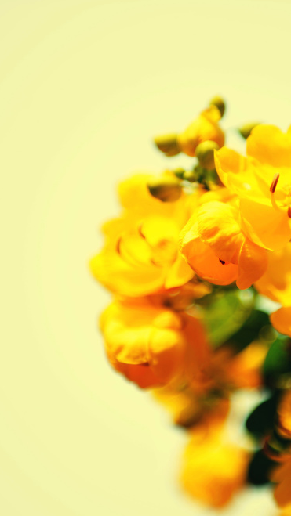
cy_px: 265
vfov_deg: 18.8
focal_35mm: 114
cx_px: 229
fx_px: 1563
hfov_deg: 10.6
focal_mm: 70
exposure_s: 1/500
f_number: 2.8
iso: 100
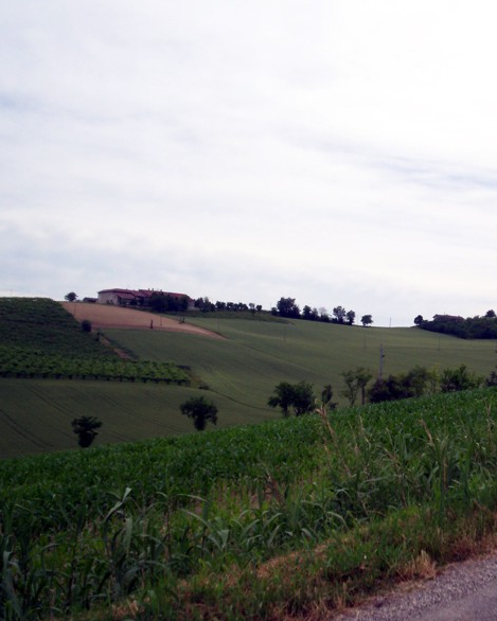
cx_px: 406
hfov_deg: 30.6
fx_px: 882
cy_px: 310
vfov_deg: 38.8
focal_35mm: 48
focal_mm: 5.9
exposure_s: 1/759
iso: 100
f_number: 4.5
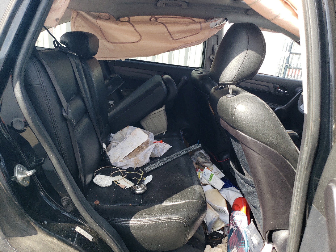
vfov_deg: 53.1
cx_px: 168
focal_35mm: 26
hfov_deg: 67.3
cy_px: 126
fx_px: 252
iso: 50
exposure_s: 1/500
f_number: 1.5
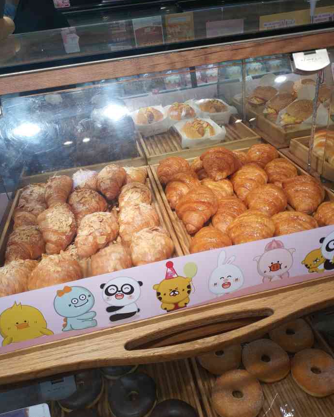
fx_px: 420
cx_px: 169
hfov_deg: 43.4
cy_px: 200
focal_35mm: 34
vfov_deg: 52.8
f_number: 2
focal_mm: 4.5
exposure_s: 1/213
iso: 100
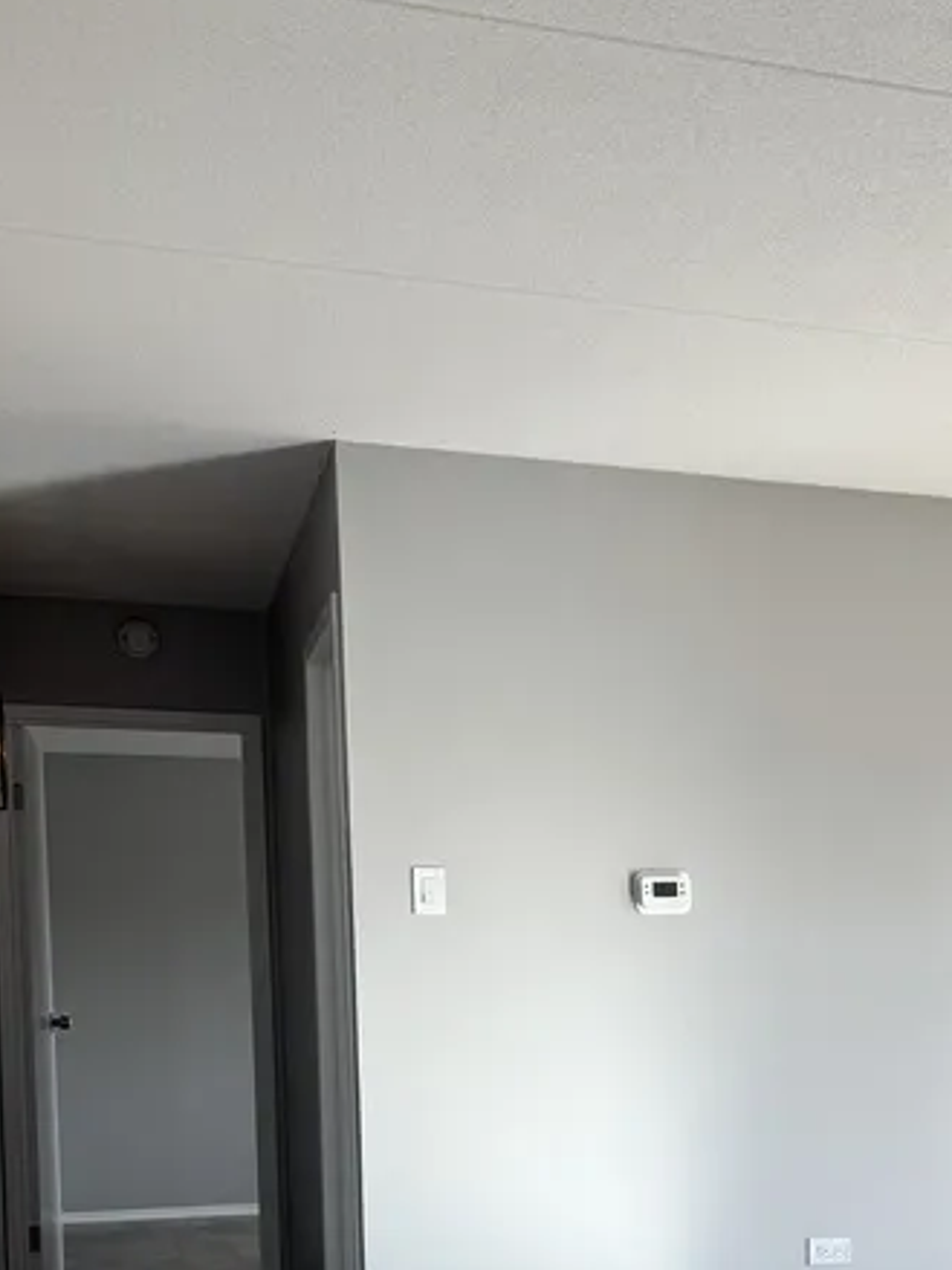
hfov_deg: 23.2
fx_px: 2165
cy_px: 1122
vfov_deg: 31.3
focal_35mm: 59
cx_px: 1074
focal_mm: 6.76
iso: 80
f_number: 1.78
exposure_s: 1/442
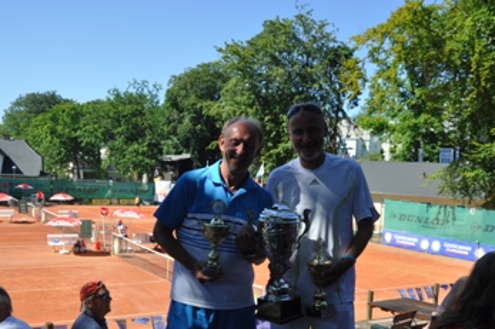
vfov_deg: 32.7
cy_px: 208
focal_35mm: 41
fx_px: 559
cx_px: 231
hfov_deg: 47.8
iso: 400
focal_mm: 21
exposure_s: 1/1250
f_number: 5.6
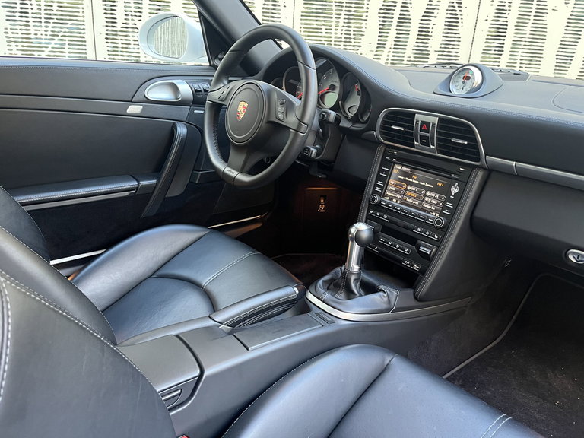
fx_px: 439
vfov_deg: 53.1
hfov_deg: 67.3
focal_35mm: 26
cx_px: 292
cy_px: 219
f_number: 1.6
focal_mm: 5.1
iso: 500
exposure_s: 1/40
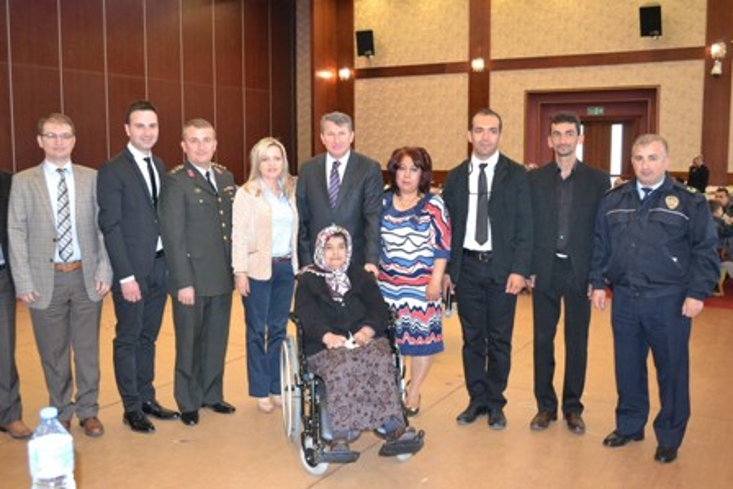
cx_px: 366
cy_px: 244
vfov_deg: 36.9
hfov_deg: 53.1
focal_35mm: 36
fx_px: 733
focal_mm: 24
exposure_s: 1/60
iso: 3200
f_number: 4
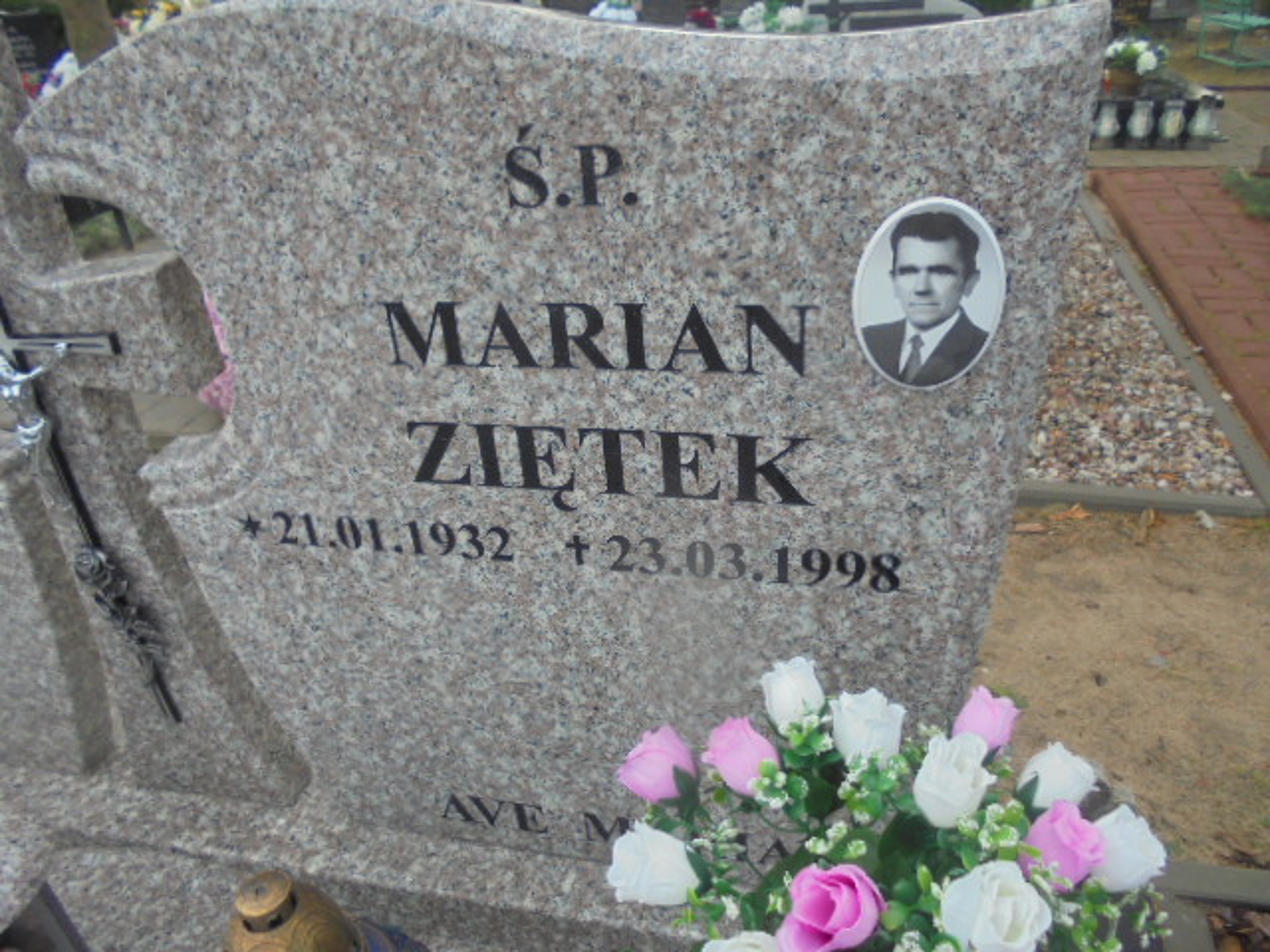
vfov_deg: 53.1
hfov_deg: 67.3
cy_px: 476
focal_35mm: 26
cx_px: 635
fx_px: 954
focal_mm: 4.6
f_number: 3.5
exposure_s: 1/160
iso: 100
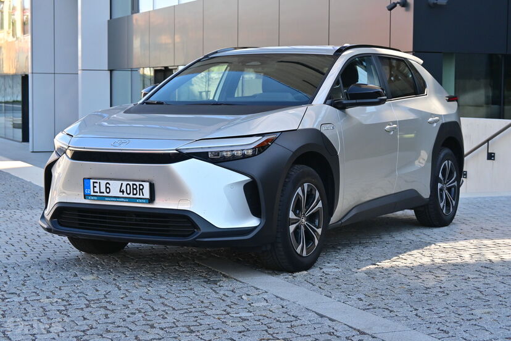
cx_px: 256
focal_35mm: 75
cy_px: 170
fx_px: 1065
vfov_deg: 18.2
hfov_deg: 27.0
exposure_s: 1/500
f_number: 6.3
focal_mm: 50
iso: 400
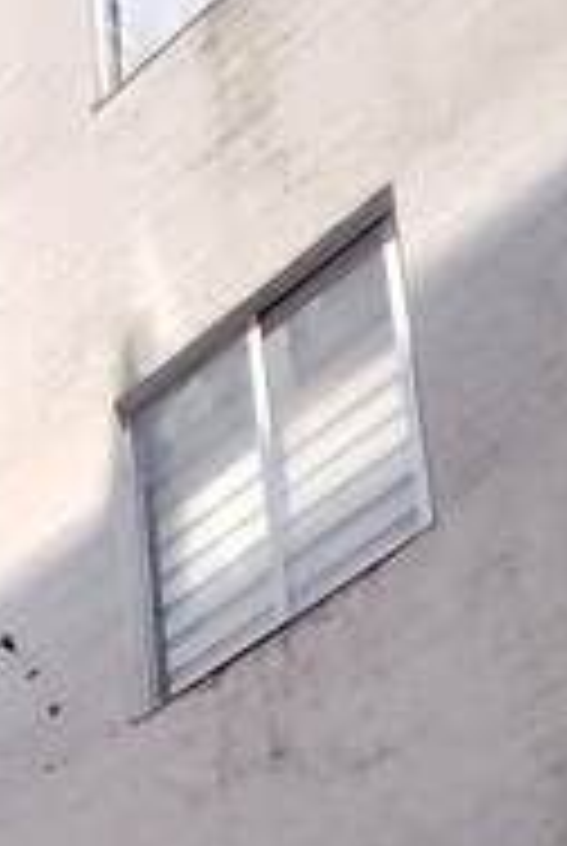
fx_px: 2495
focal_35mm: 106
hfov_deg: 12.8
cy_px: 1143
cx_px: -29
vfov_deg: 17.8
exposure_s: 1/417
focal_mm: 1.65
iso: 50
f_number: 2.2
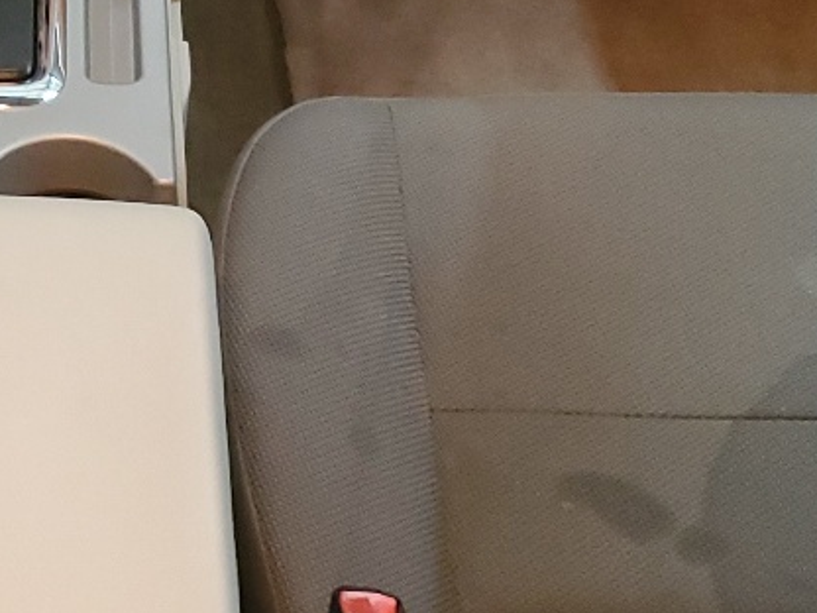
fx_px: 2360
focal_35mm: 100
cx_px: -112
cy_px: 0
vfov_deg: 14.6
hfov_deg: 18.8
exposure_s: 1/24
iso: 311
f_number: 1.5
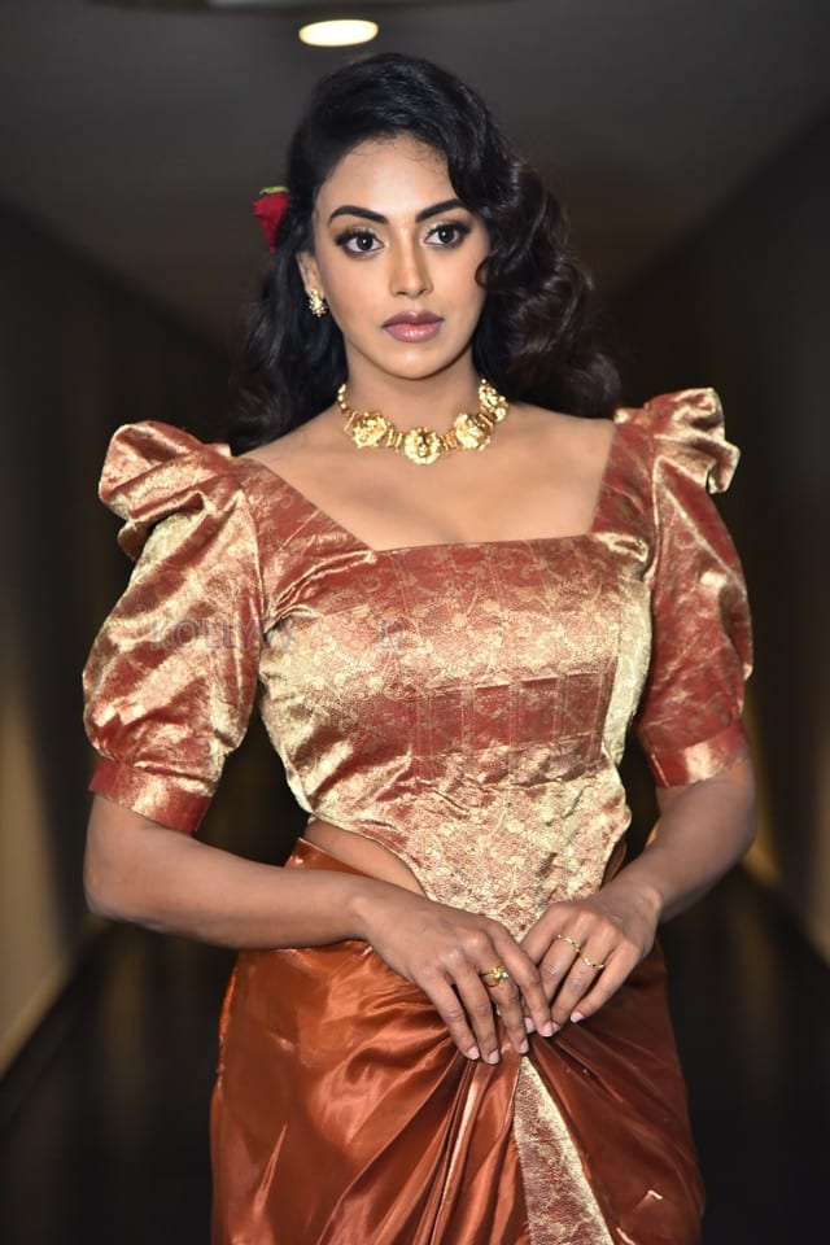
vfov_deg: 17.1
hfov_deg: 11.4
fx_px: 4150
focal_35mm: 120
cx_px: 415
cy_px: 622
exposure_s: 1/125
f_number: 4
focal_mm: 120
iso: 1600
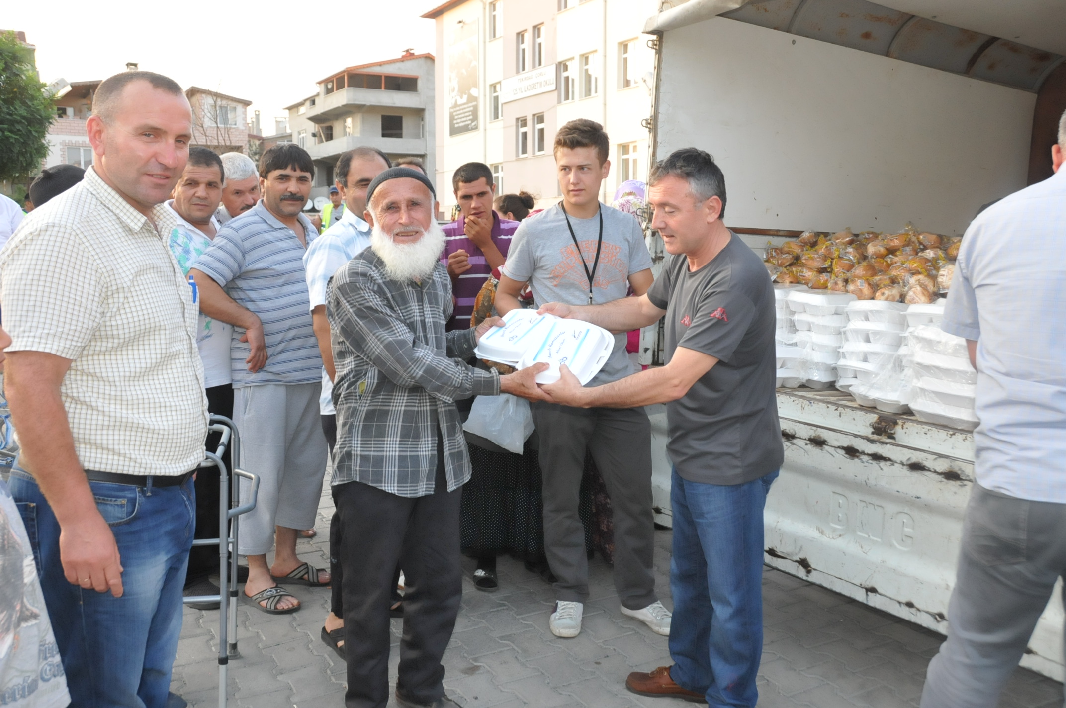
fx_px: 976
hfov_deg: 57.3
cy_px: 354
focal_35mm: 33
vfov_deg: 39.9
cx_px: 533
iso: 1250
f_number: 5.6
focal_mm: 22
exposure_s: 1/250
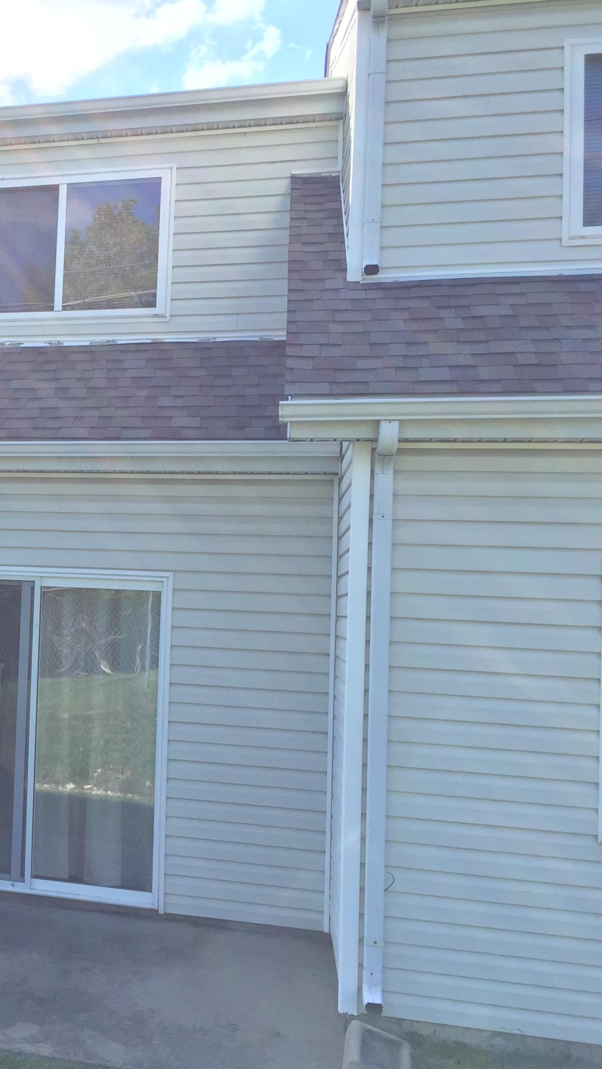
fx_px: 1220
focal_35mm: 43
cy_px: 536
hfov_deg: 25.0
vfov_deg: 47.4
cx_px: -121
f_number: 2.2
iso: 32
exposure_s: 1/628
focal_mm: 4.15
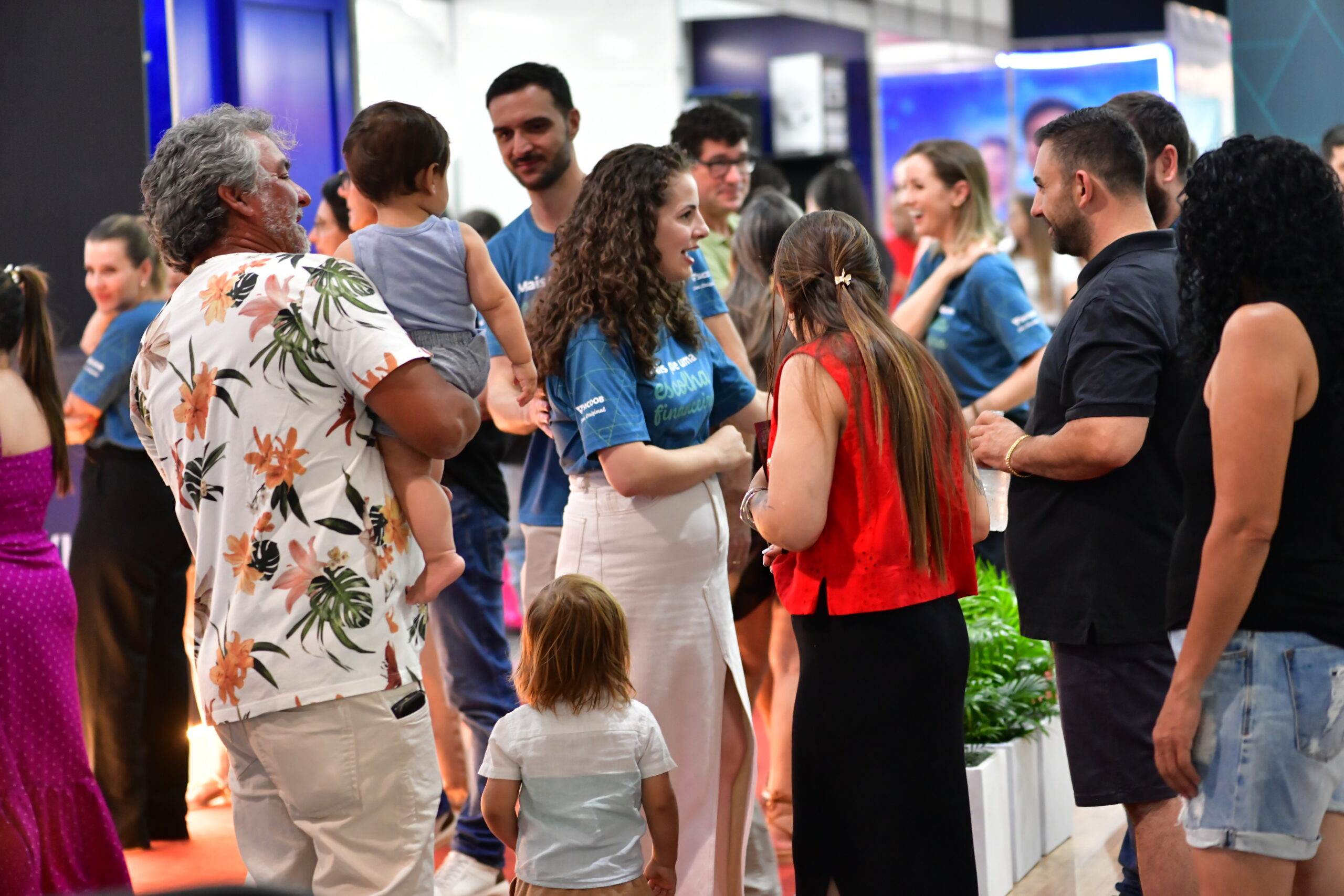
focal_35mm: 105
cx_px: 672
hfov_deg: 19.5
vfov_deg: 13.0
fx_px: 3920
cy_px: 448
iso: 3200
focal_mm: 105
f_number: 4
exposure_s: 1/160
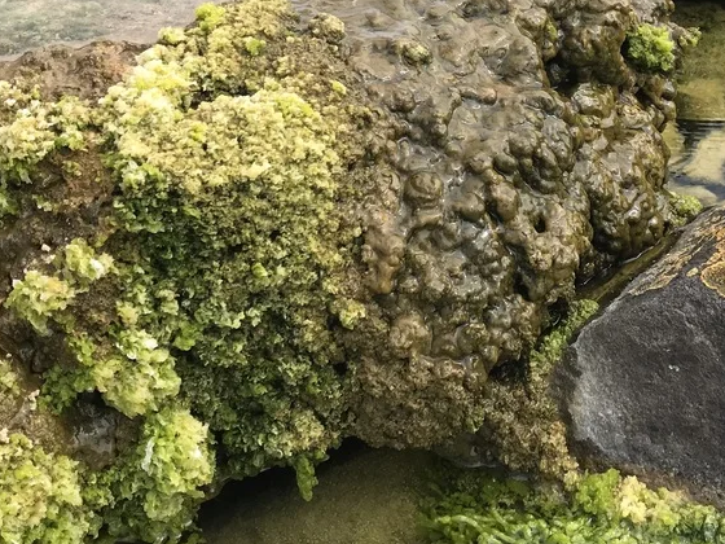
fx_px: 1257
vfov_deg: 23.8
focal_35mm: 60
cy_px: 63
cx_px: 524
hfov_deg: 31.7
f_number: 1.8
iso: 20
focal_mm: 3.99
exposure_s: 1/1212
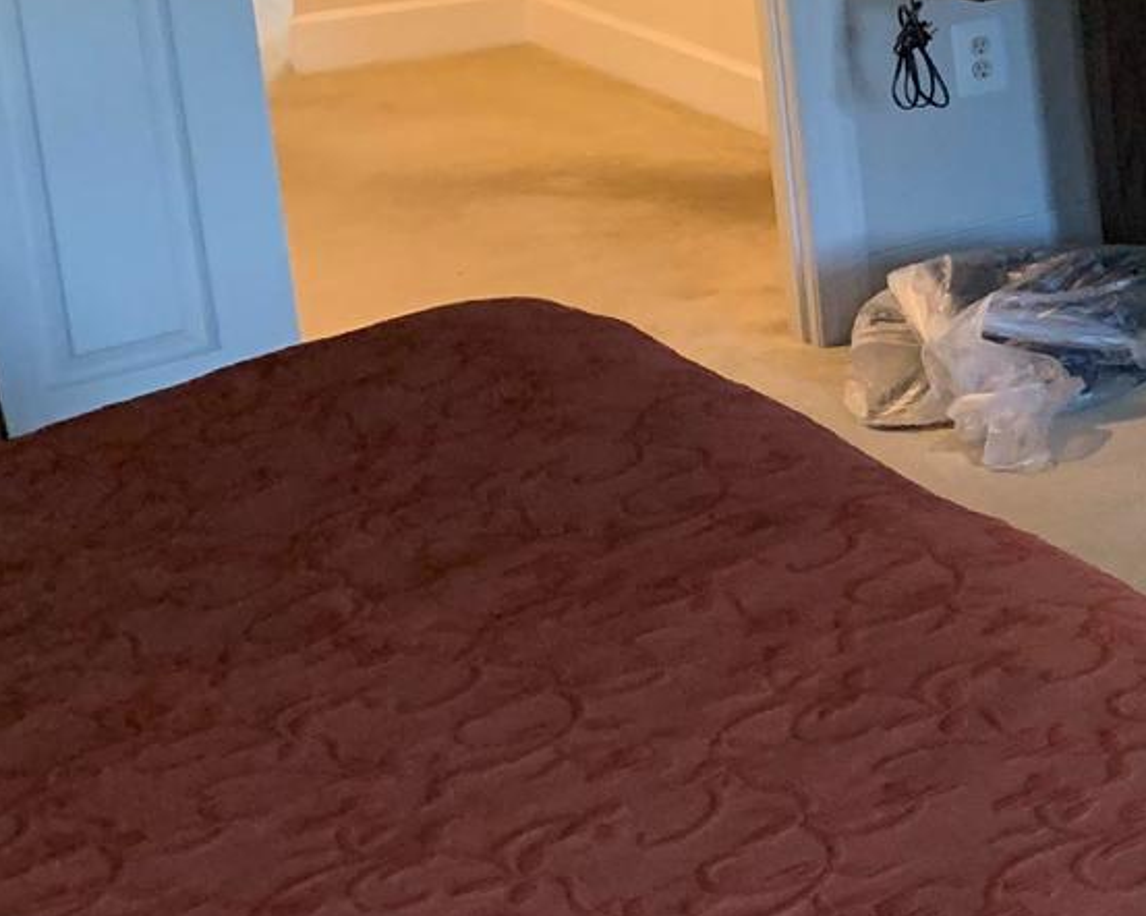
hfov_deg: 17.1
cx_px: 2012
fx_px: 3187
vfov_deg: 15.9
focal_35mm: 94
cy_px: -85
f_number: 1.8
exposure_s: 1/60
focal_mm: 4.25
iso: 320
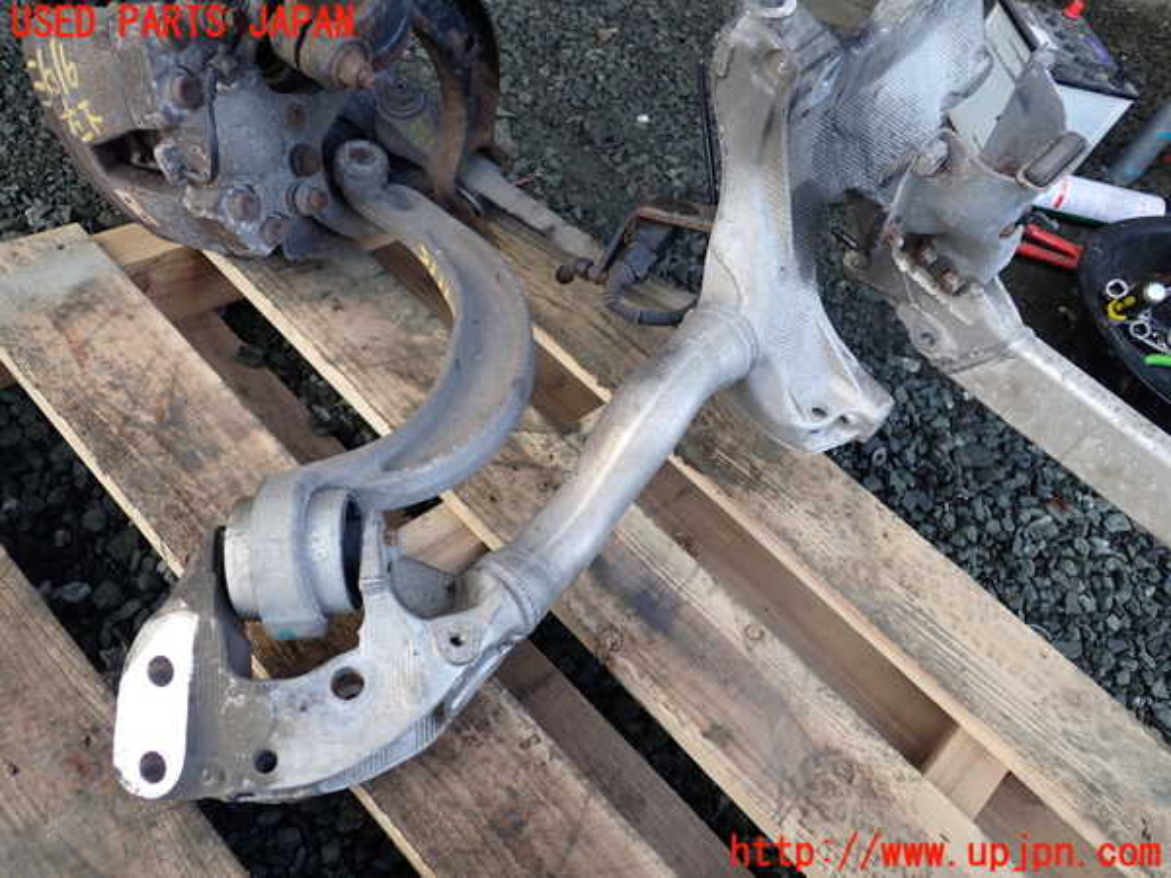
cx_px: 586
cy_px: 439
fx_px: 1015
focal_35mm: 30
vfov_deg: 46.8
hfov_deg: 60.0
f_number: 2.3
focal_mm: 5.4
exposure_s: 1/160
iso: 100
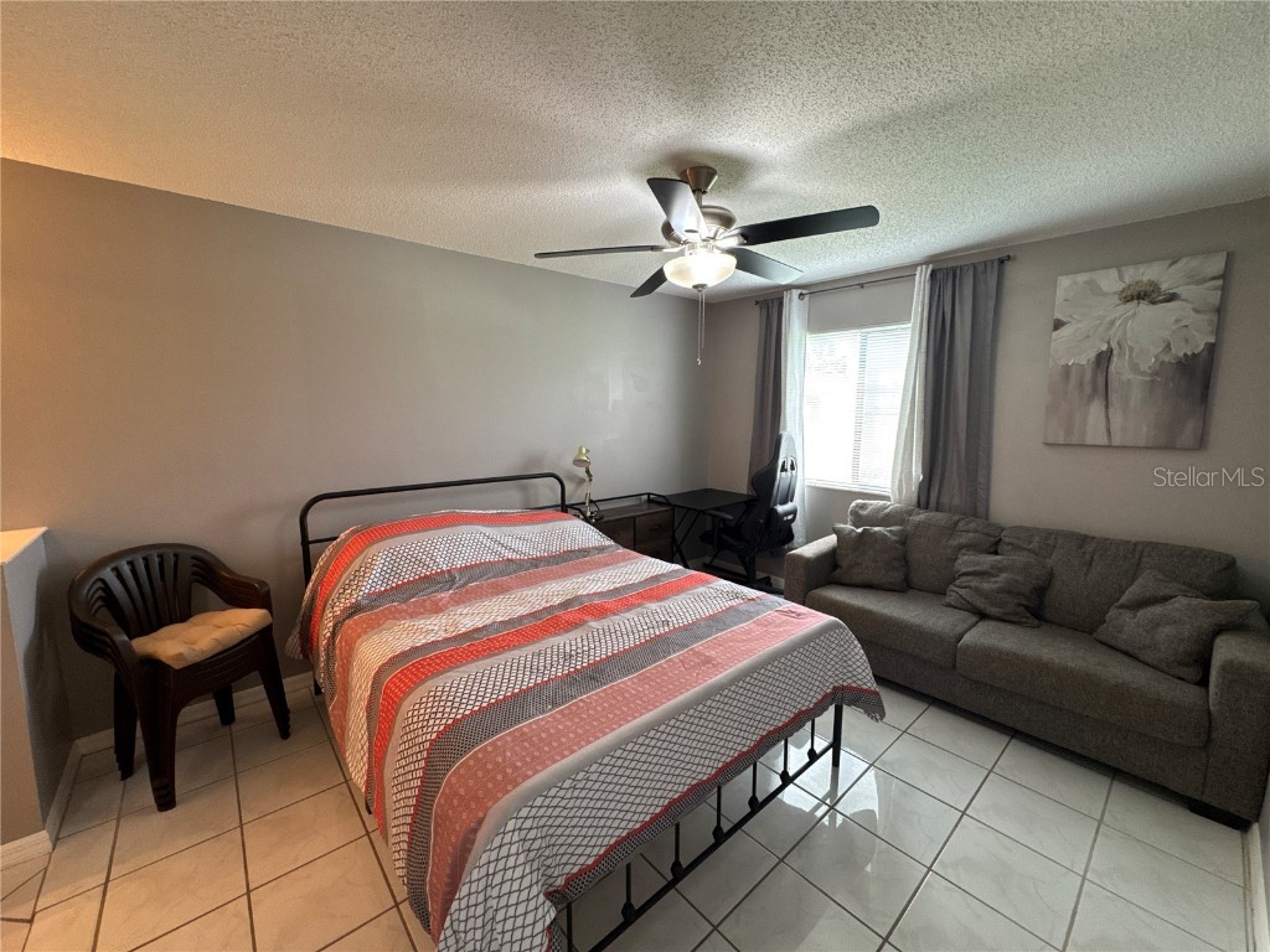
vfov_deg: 85.7
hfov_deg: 102.1
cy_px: 476
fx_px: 514
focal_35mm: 14
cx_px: 635
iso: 250
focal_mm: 2.22
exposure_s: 1/120
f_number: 2.2
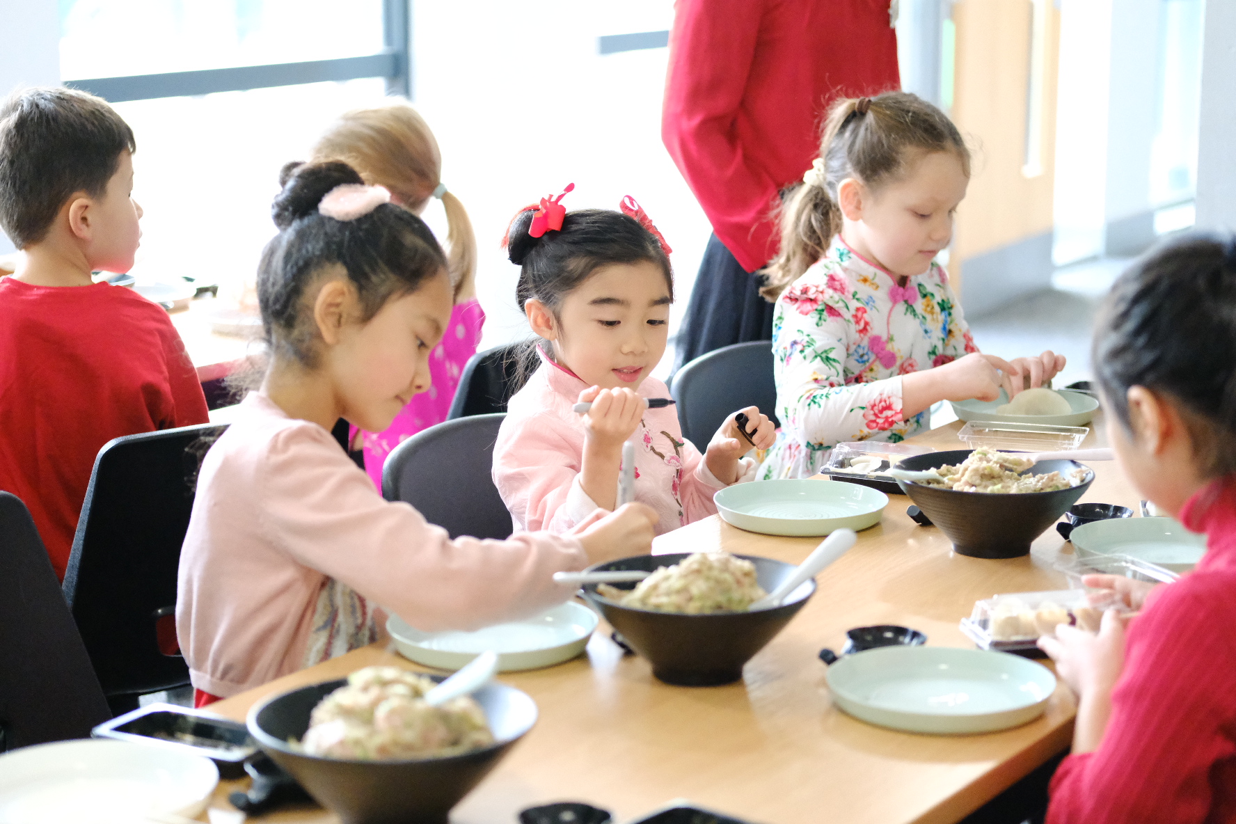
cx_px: 618
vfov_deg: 18.2
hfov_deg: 27.0
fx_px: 2575
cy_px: 412
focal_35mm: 75
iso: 10000
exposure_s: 1/1000
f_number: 2
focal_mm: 50
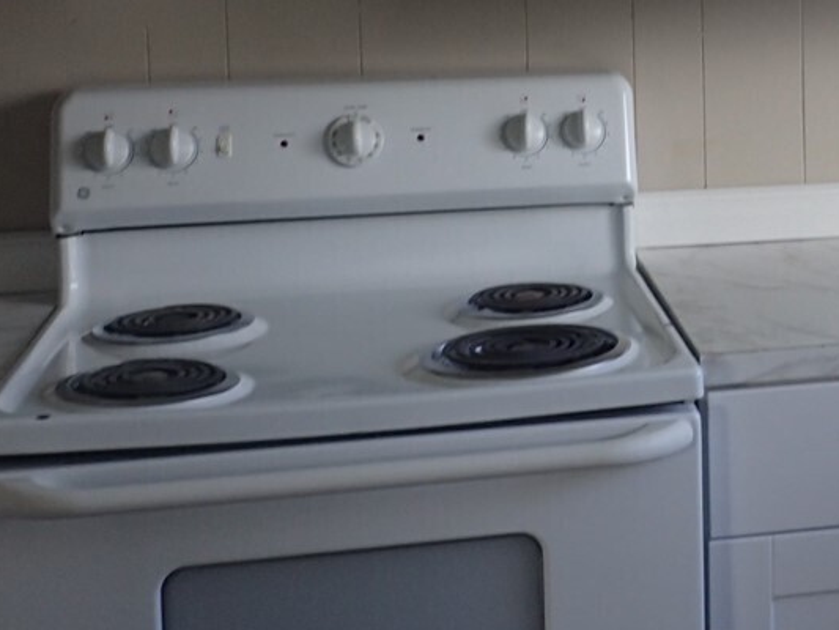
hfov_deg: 24.6
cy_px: 25
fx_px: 1818
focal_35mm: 75
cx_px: 872
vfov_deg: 19.2
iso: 100
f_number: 2.8
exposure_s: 1/60
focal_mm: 4.5
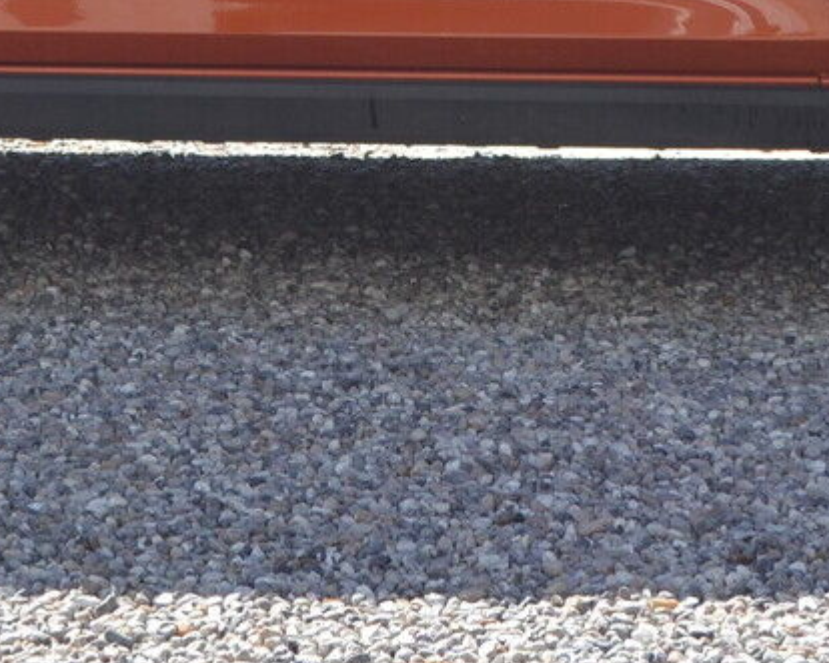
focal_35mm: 196
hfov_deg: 9.8
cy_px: -421
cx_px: 166
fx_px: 4808
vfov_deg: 7.7
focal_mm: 30
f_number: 7.1
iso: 100
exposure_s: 1/200
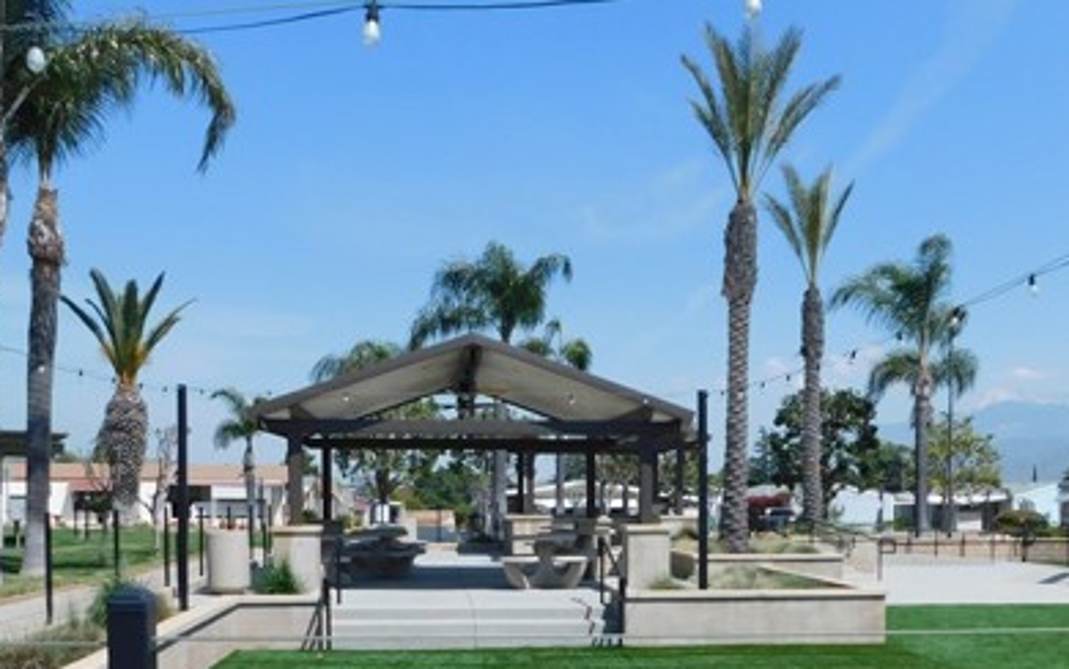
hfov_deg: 49.3
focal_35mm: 40
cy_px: 551
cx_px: 532
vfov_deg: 31.1
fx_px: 1166
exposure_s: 1/500
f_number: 6
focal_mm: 4
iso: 125
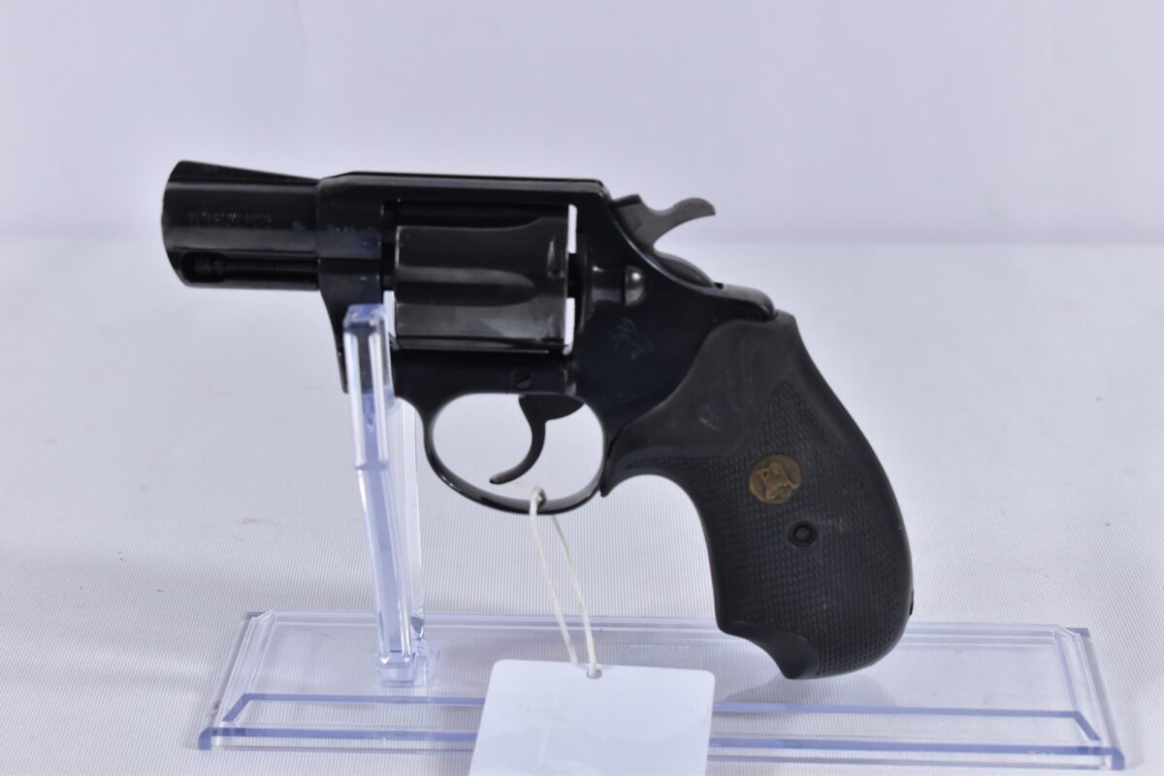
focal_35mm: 82
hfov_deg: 24.6
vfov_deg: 16.6
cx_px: 582
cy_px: 388
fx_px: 2667
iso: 640
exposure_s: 1/50
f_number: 5.6
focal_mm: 55
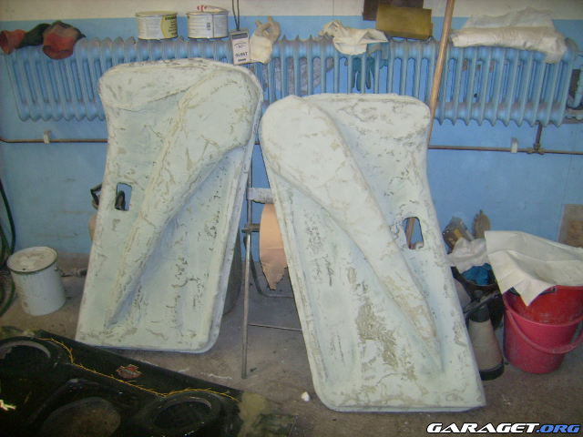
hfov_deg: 52.6
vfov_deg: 40.7
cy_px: 218
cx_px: 292
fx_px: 589
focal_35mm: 35
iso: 100
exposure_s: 1/60
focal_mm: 5.95
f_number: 2.8
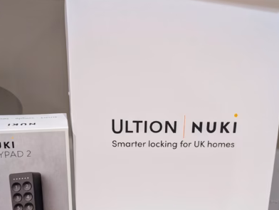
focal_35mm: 47
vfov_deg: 30.4
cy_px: 159
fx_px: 379
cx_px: 140
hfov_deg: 40.4
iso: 1692
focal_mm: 6.9
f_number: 1.68
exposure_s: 1/111
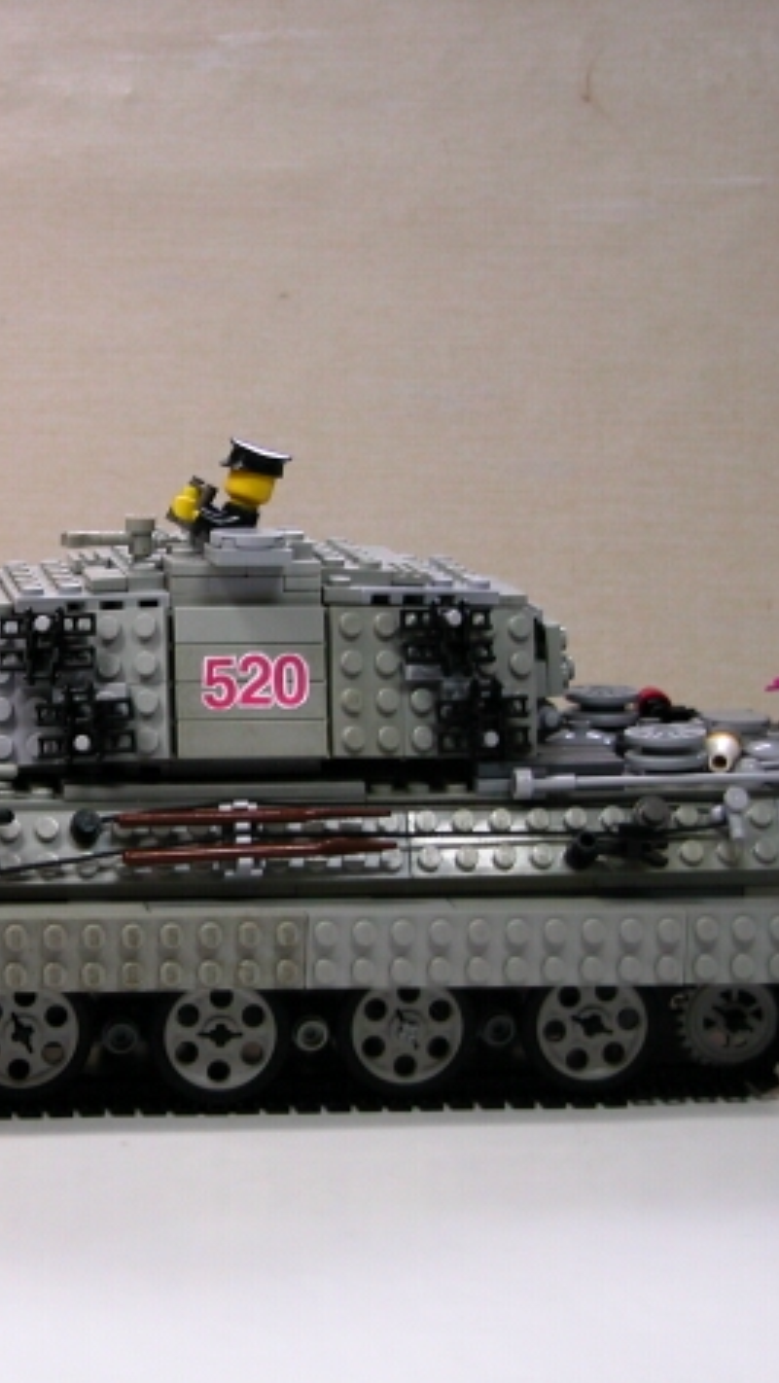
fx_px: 3778
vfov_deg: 20.7
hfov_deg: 11.6
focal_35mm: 103
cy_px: 686
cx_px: -15
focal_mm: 17.8
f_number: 3.3
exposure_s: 1/38.1
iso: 100
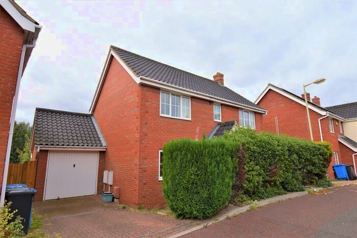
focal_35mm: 20
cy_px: 119
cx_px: 178
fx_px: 193
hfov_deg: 85.4
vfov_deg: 63.2
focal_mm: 13
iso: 200
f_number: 8
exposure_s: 1/250
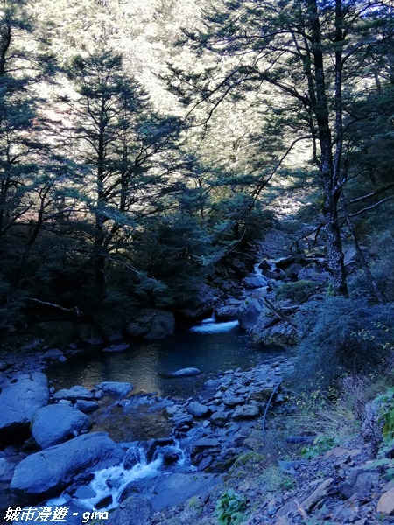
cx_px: 197
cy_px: 262
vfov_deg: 54.0
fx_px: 516
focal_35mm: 34
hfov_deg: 41.8
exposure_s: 1/50
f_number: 2.2
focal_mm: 3.81
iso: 80
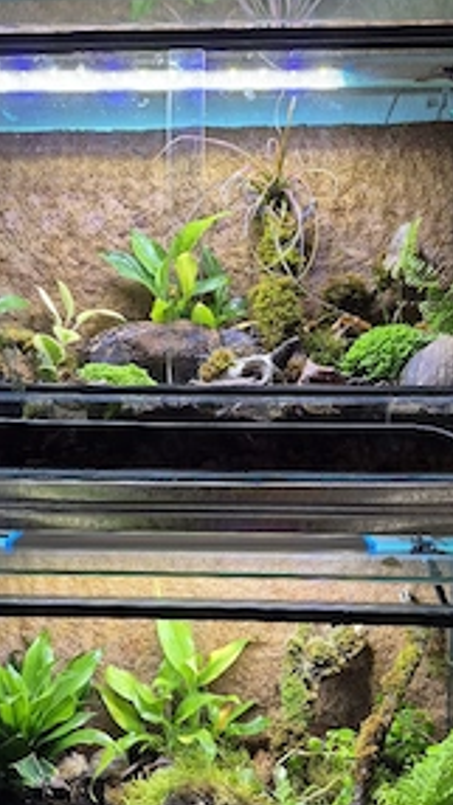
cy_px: 487
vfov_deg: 56.1
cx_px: 214
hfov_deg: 33.7
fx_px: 747
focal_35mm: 35
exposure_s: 1/50
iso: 64
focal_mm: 5.4
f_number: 1.8
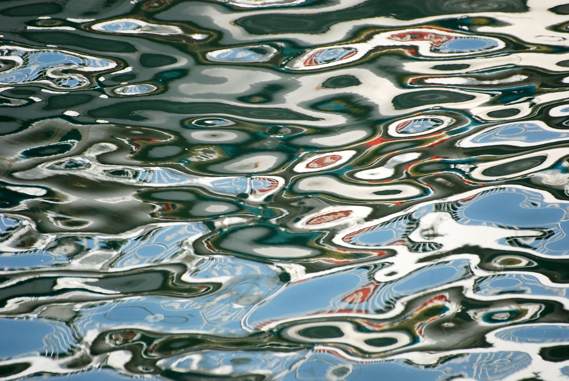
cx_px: 284
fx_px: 7119
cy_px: 190
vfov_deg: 3.1
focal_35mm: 450
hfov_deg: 4.6
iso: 200
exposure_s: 1/250
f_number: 5.6
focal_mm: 300
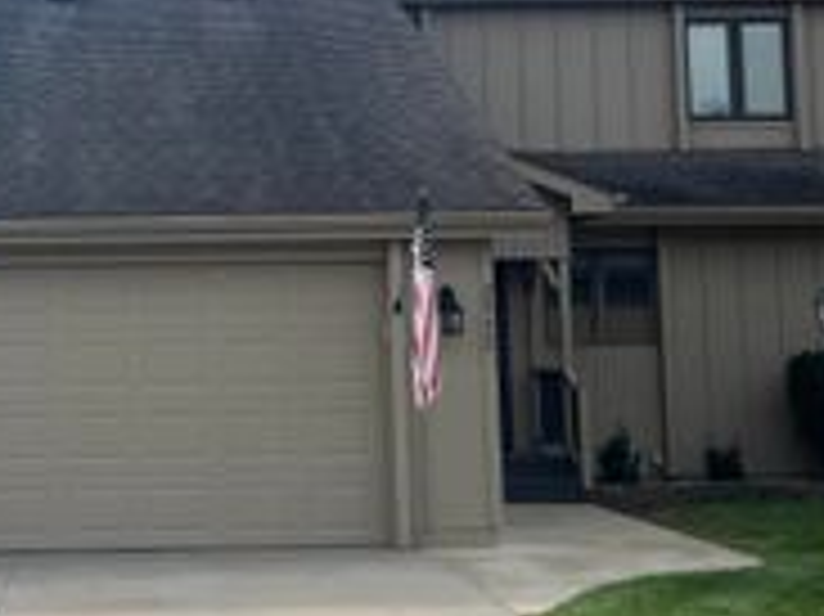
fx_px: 1689
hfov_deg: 26.7
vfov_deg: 20.6
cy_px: 191
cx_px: 126
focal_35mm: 71
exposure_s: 1/6579
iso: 50
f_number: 1.5
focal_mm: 5.7
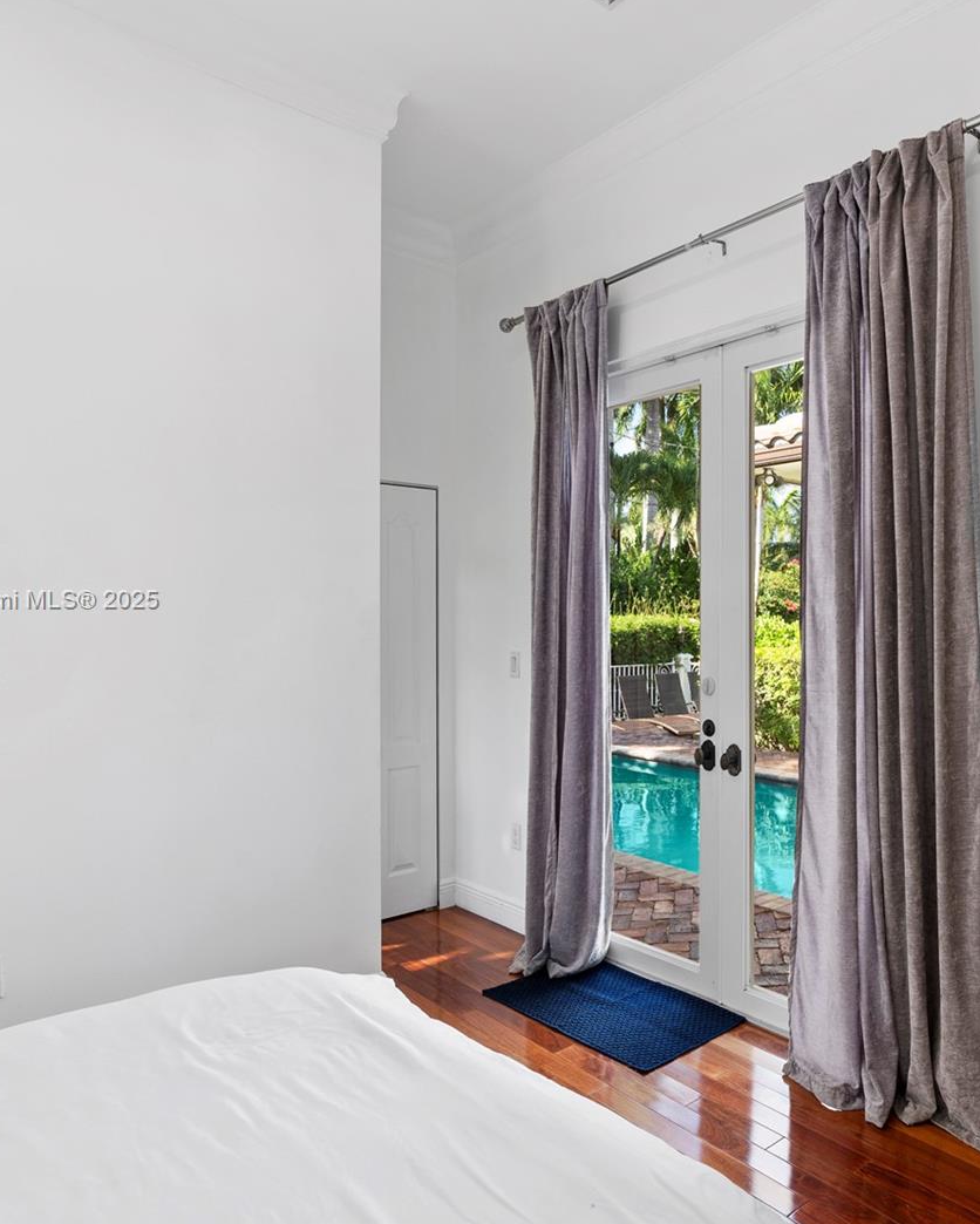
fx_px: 833
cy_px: 601
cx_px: 721
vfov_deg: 72.6
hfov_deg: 58.1
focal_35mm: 23
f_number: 9
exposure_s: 1/2.5
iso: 100
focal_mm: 16
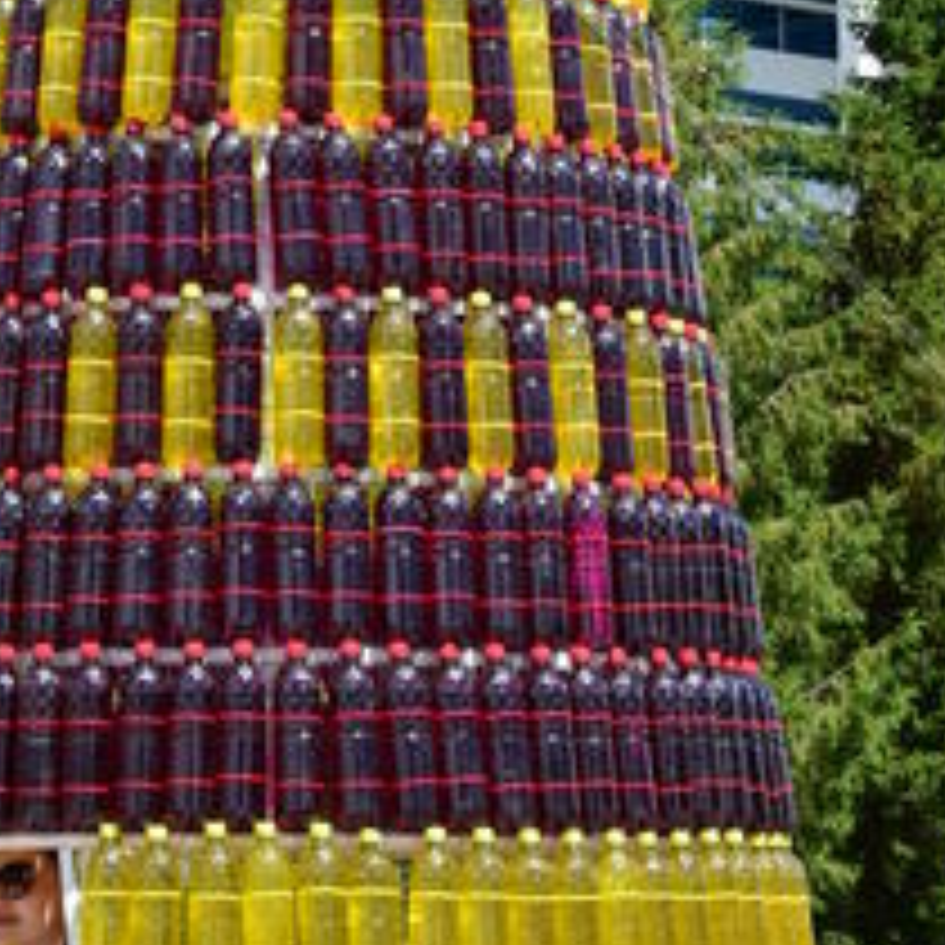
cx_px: 259
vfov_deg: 11.5
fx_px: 4571
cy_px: -315
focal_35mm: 148
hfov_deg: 11.8
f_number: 9
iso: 100
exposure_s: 1/160
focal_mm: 42
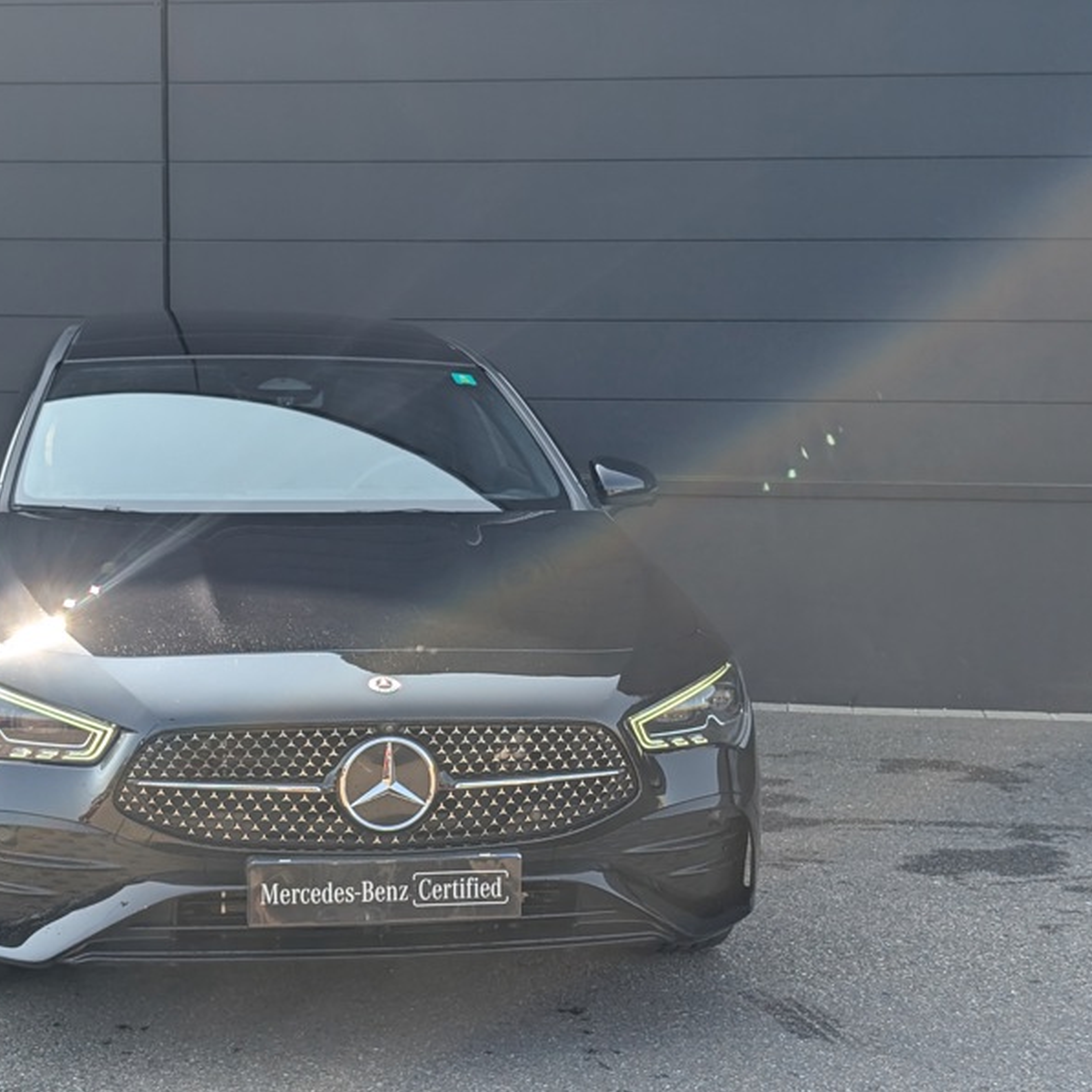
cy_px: 547
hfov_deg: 29.4
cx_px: 384
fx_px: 2070
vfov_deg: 29.6
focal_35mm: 58
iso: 18
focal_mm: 6.9
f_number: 1.68
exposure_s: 1/344
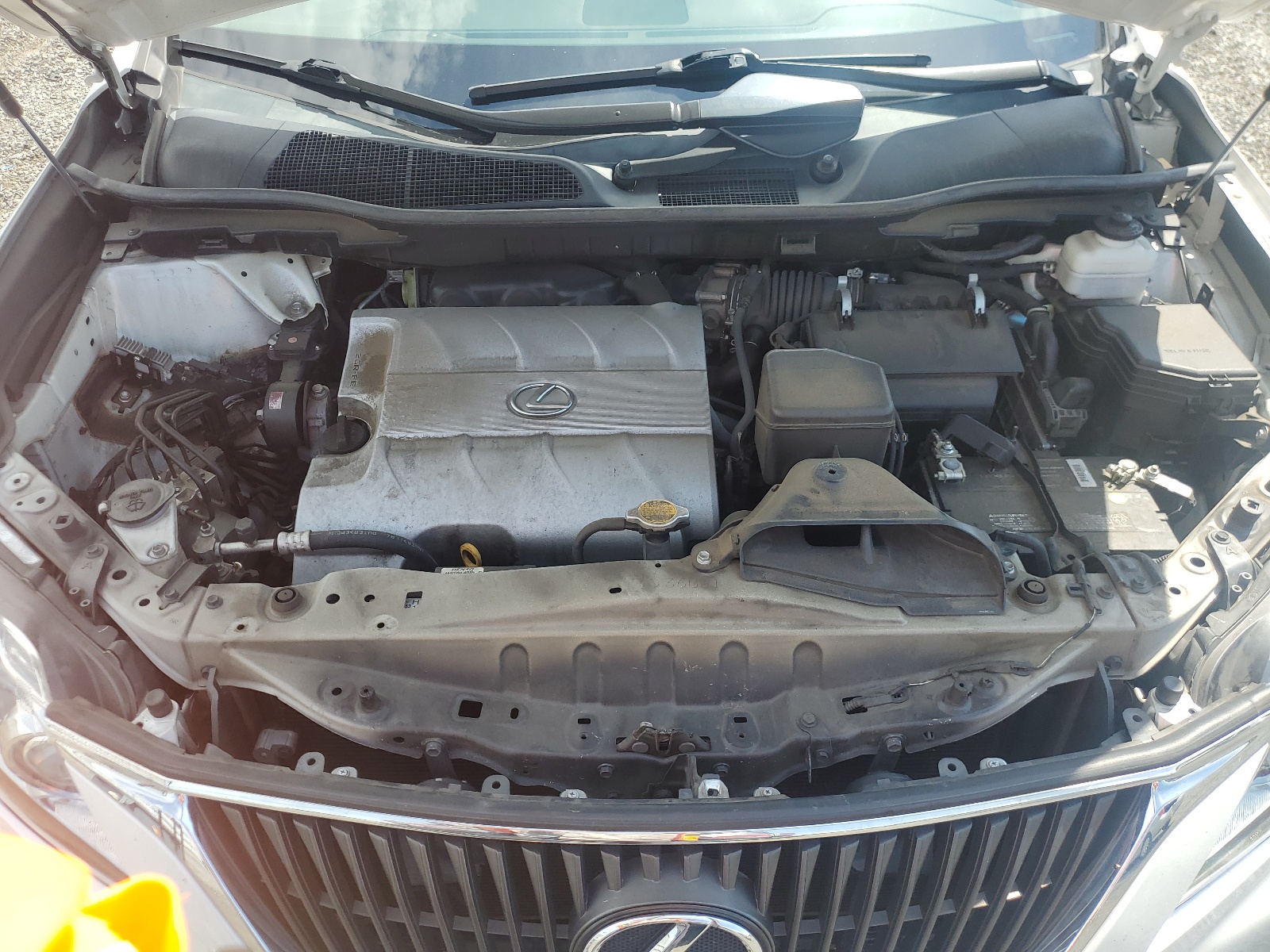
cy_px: 476
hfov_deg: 67.3
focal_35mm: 26
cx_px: 635
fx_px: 954
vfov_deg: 53.1
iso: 50
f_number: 1.5
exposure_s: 1/833
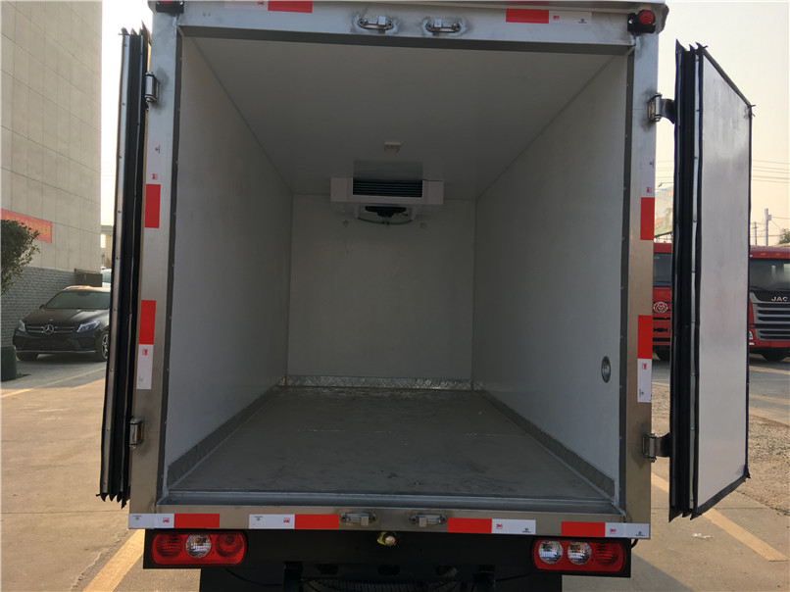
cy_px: 296
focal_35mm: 29
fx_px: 662
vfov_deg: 48.2
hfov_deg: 61.7
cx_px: 395
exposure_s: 1/455
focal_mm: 4.15
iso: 25
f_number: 2.2
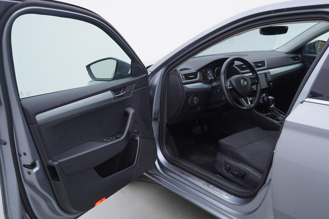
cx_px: 164
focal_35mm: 36
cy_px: 110
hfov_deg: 53.1
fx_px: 329
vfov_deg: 36.9
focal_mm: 24
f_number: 3.5
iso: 125
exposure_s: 1/60
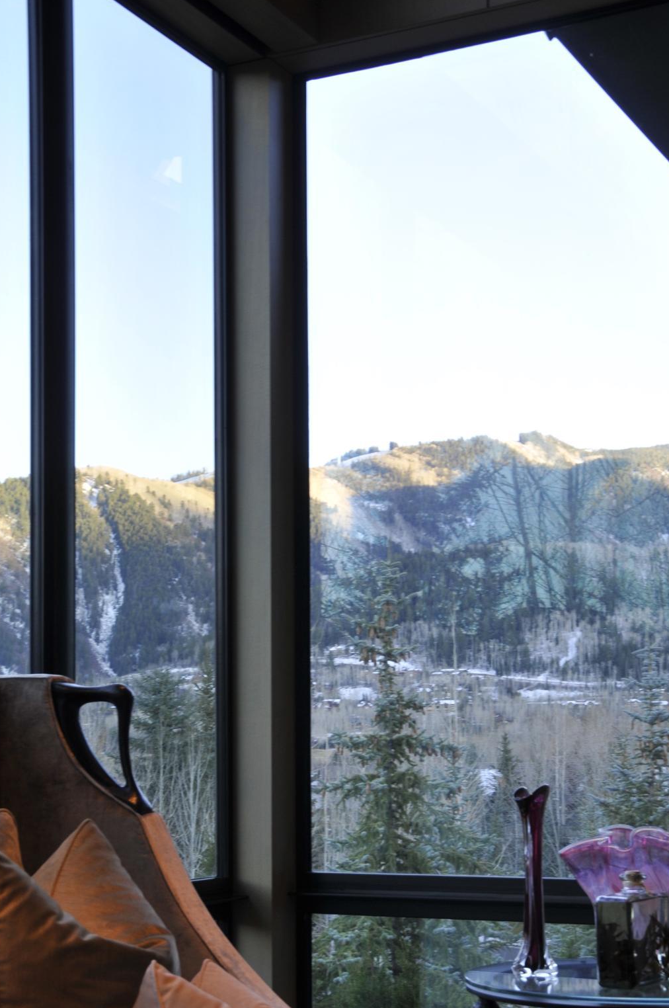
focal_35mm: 63
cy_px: 637
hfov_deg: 21.5
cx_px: 334
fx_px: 1761
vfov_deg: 31.8
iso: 200
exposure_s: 1/15
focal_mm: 32
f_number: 7.1
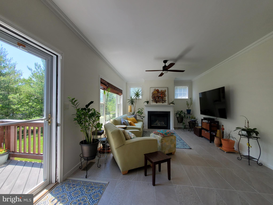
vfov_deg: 89.9
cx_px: 136
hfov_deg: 106.2
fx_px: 103
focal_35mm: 13
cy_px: 102
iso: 50
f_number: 2.2
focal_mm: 1.8
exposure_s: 1/139
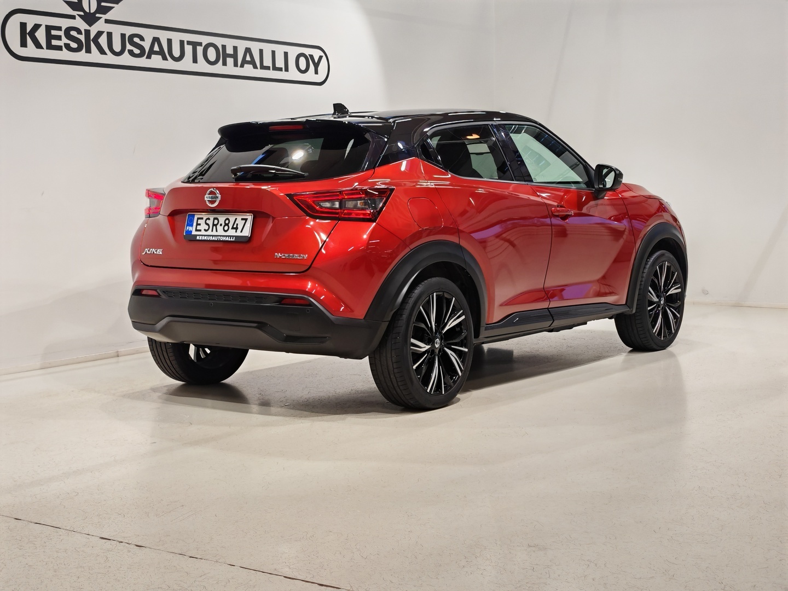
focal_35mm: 55
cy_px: 296
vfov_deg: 26.6
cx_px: 394
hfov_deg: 34.9
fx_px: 1252
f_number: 1.6
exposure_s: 1/100
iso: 125
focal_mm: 5.4
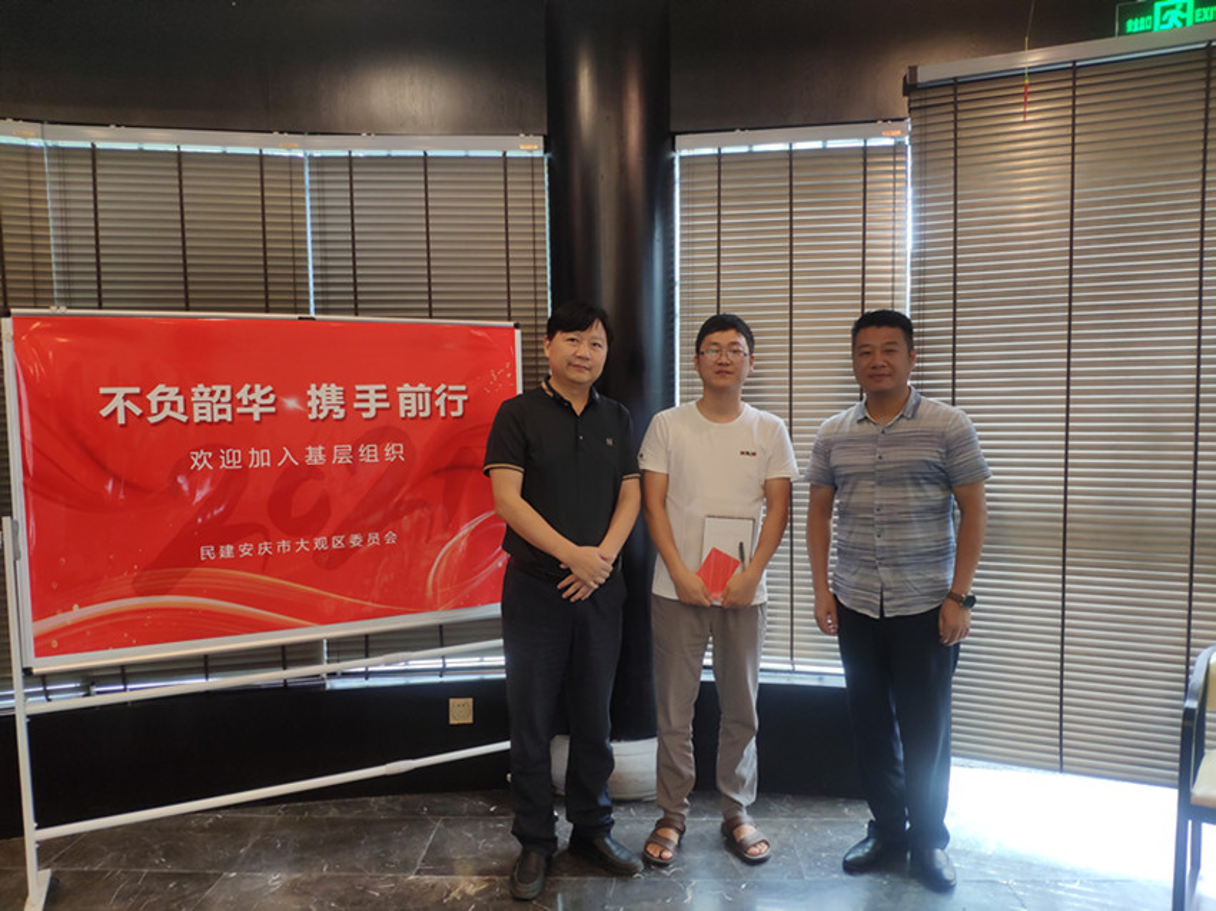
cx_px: 608
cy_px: 456
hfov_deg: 79.0
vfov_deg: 63.4
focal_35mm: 21
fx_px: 737
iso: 186
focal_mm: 4.22
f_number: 1.8
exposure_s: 1/33
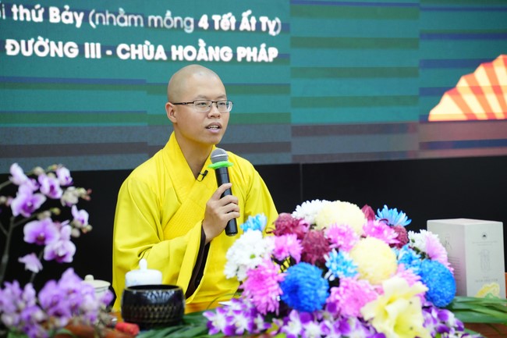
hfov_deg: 23.4
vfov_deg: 15.7
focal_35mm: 87
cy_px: 169
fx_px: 1225
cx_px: 254
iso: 5000
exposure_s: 1/200
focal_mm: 87
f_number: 2.8
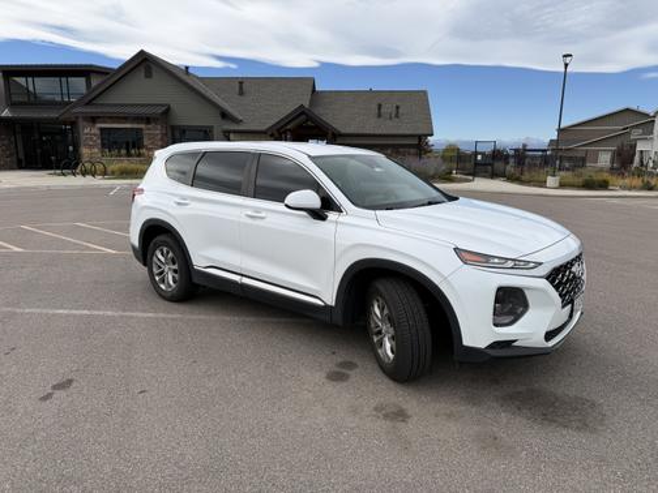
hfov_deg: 71.6
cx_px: 329
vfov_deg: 56.8
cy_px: 246
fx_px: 456
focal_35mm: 24
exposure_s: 1/4167
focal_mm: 6.76
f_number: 1.78
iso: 80
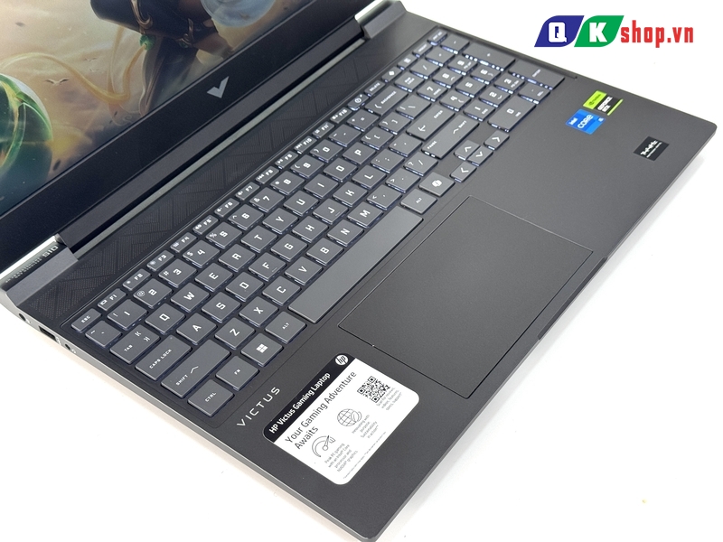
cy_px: 271
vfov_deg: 30.3
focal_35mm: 48
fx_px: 1003
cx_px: 362
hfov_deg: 39.7
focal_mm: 6.76
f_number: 1.78
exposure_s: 1/108
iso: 100
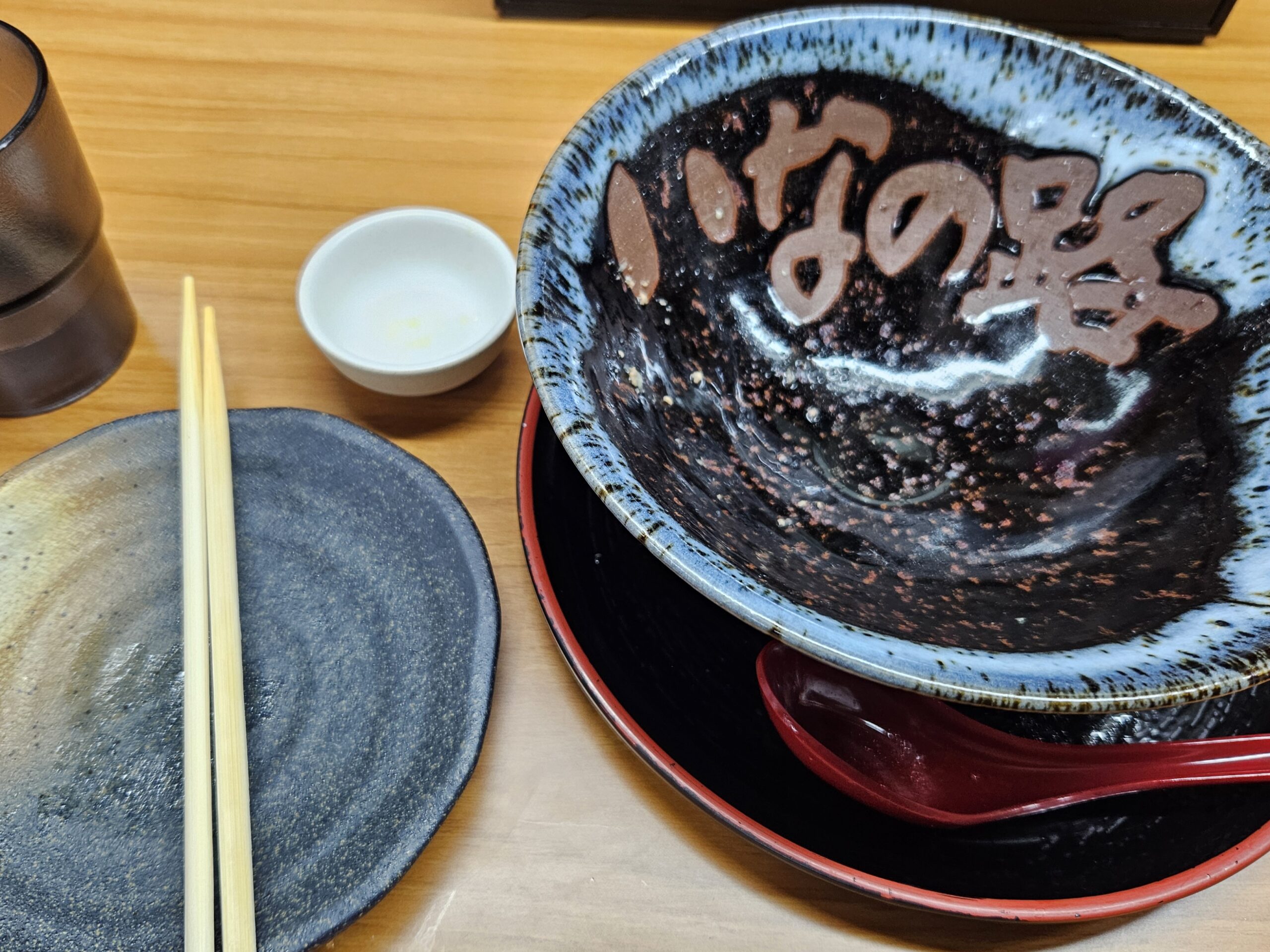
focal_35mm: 23
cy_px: 476
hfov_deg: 73.9
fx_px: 844
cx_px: 635
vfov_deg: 58.9
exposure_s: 1/120
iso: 160
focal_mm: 5.4
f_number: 1.8
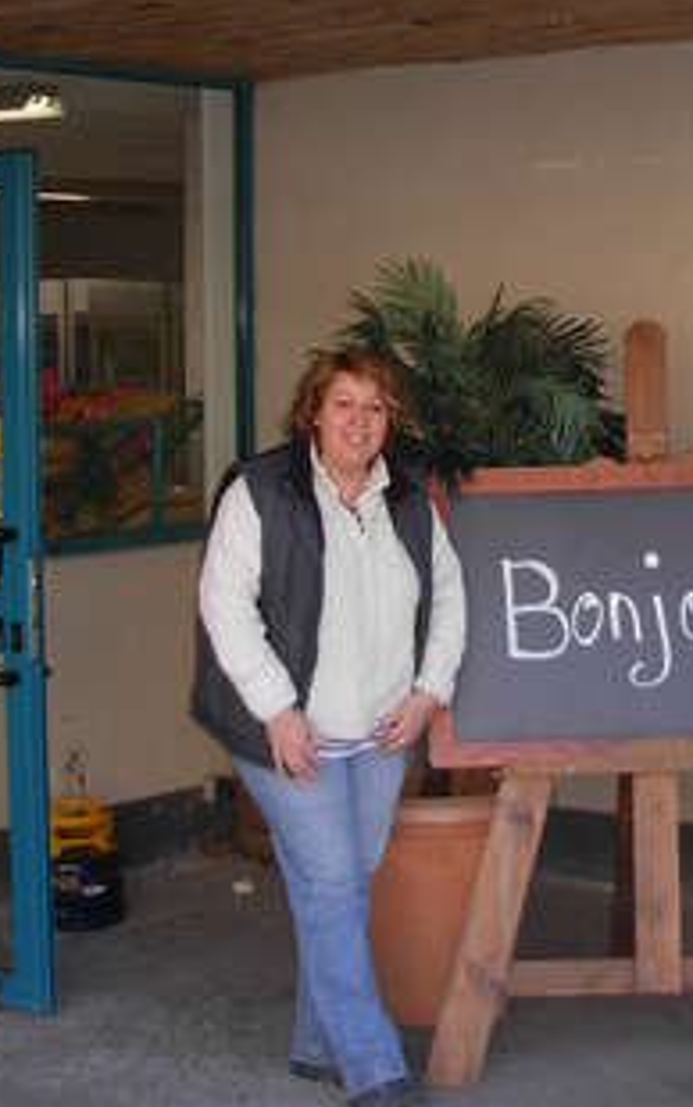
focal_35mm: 78
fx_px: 2355
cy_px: 182
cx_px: 522
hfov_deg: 16.7
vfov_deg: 25.9
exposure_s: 1/136
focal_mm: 6.3
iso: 79
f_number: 2.9
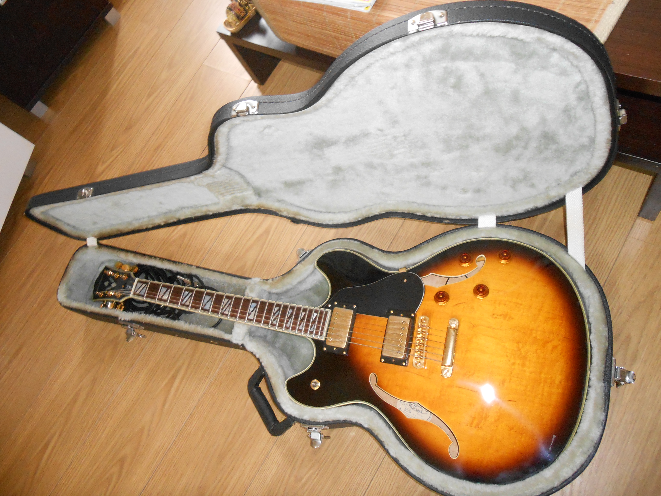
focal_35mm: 26
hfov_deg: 67.3
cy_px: 248
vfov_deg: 53.1
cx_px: 330
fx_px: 496
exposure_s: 1/5
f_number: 3.5
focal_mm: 4.6
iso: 400
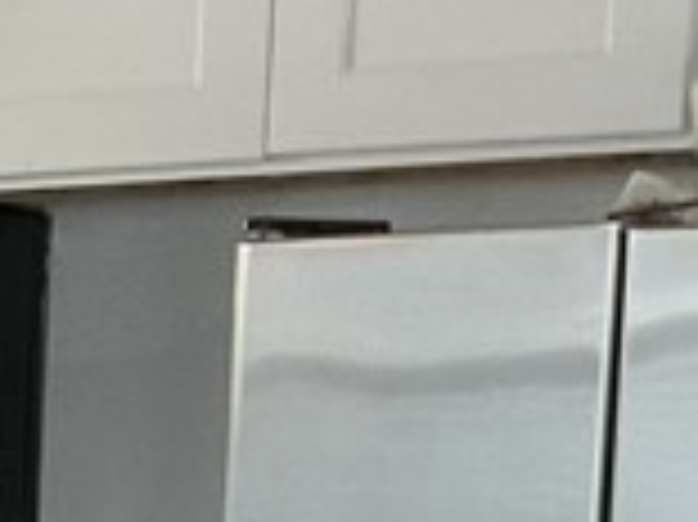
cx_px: -725
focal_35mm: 192
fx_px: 3869
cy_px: 1170
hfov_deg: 9.6
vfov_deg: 7.3
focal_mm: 3
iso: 160
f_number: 1.8
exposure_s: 1/60
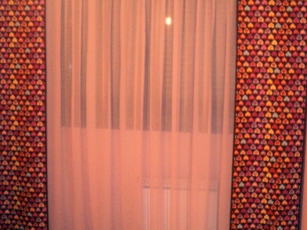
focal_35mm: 53
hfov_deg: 35.7
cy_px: 120
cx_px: 210
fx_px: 470
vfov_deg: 27.5
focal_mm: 5.45
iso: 400
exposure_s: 1/30
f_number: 2.9
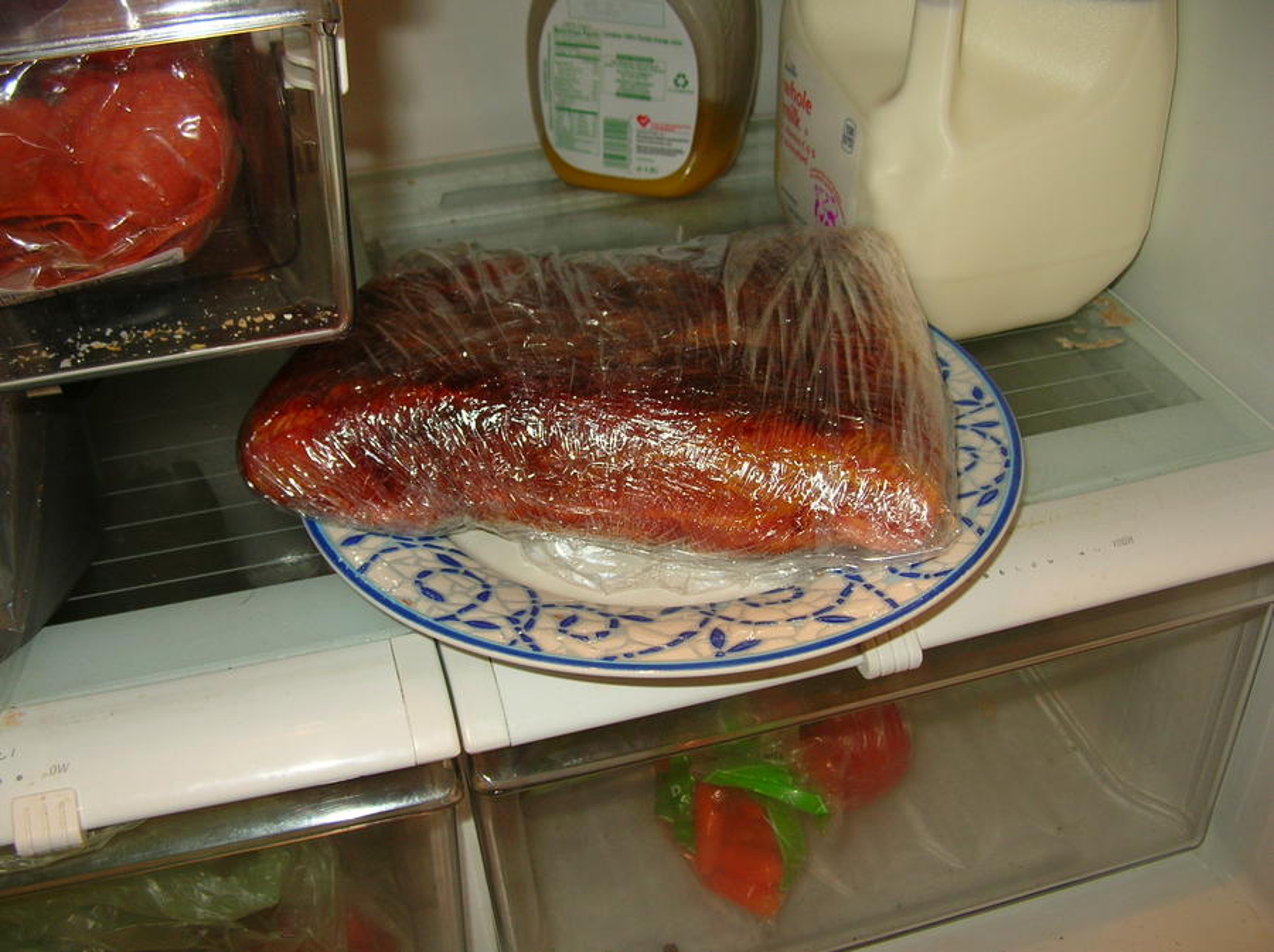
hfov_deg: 51.4
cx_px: 637
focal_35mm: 36
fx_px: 1324
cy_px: 476
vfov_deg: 39.6
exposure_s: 1/60.1
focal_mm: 6
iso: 50
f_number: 2.7
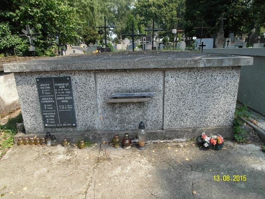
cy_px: 100
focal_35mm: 24
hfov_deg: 71.6
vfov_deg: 56.8
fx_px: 184
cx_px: 132
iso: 80
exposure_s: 1/250
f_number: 3.9
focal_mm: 5.2
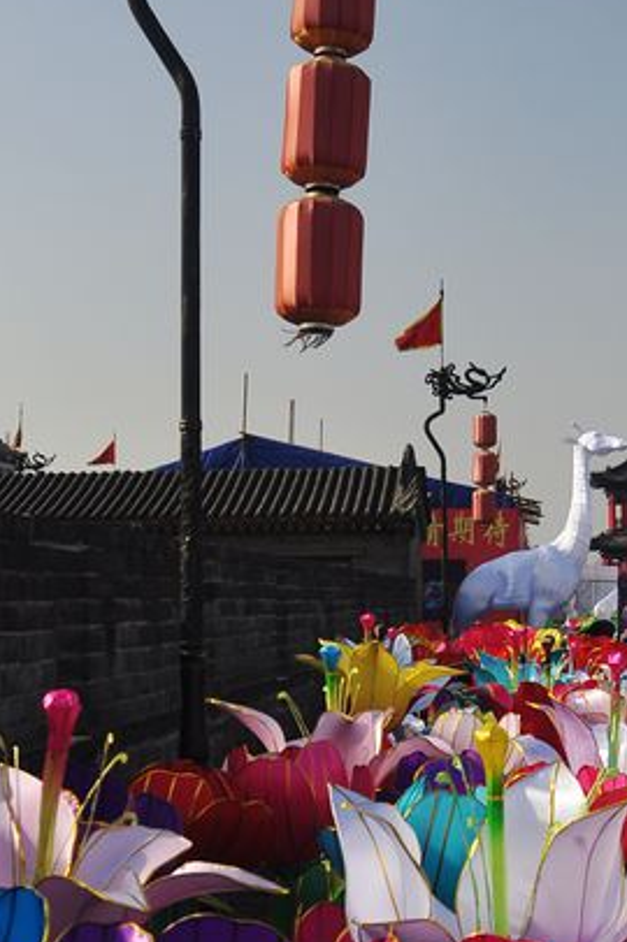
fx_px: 1570
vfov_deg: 33.4
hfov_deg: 22.6
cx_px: 360
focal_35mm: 60
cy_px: 535
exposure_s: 1/500
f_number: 5.6
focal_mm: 18
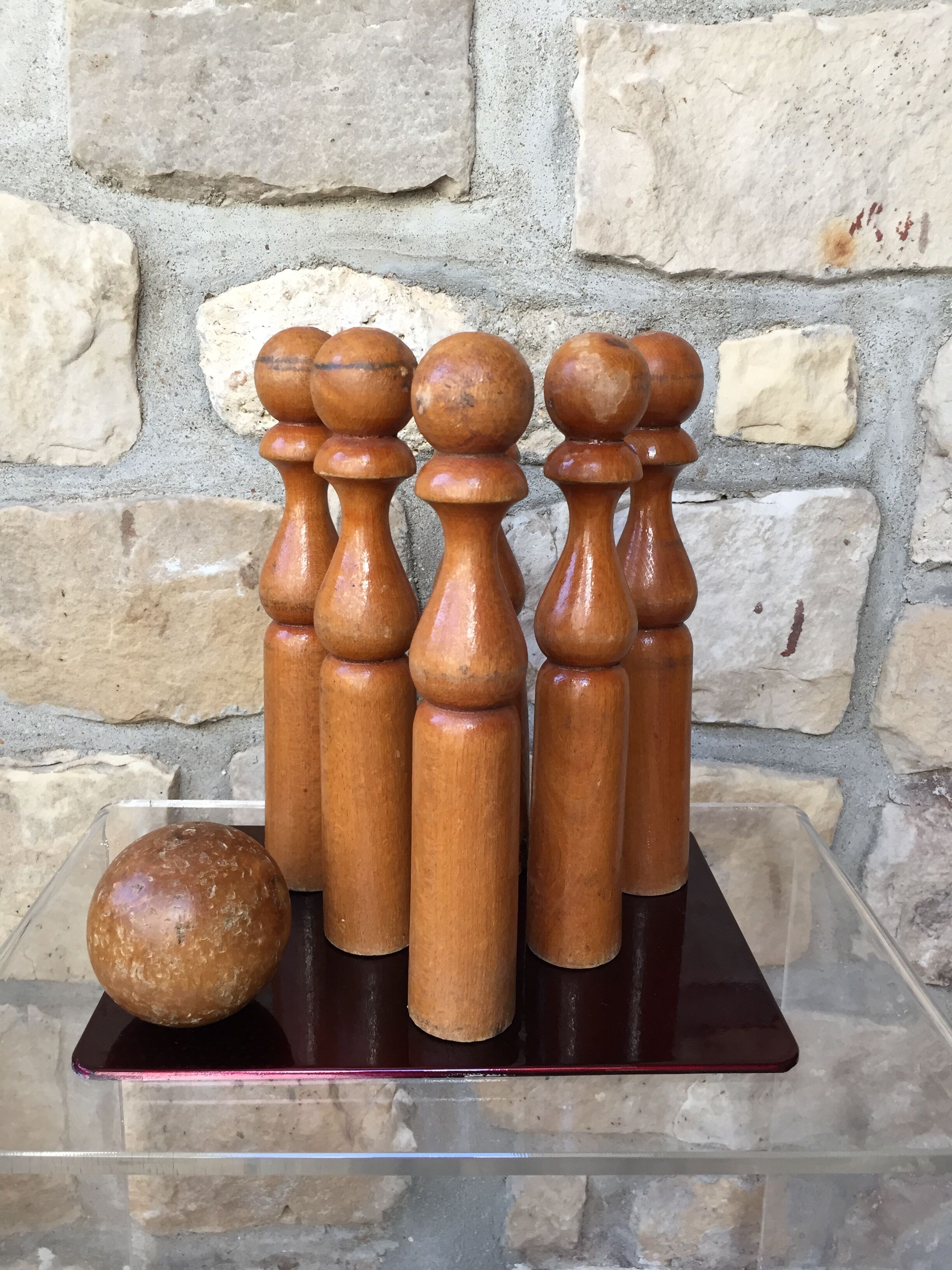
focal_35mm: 29
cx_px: 476
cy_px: 635
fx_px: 1063
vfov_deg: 61.7
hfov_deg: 48.2
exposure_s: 1/33
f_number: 2.2
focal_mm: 4.15
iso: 40
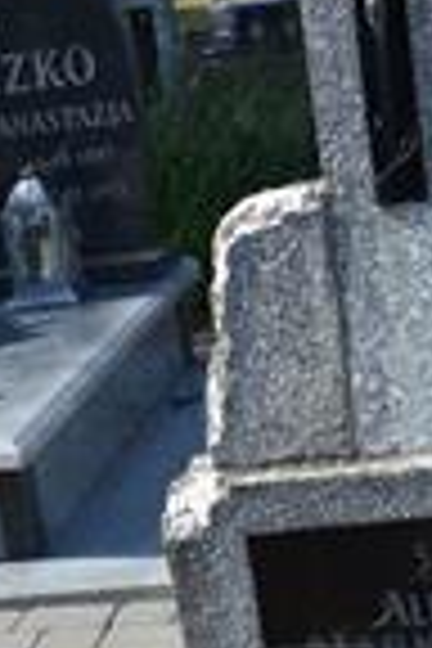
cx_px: 288
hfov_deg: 11.4
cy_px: 1022
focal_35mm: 120
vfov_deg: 15.5
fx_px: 2160
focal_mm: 18
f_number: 7.1
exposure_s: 1/200
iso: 100
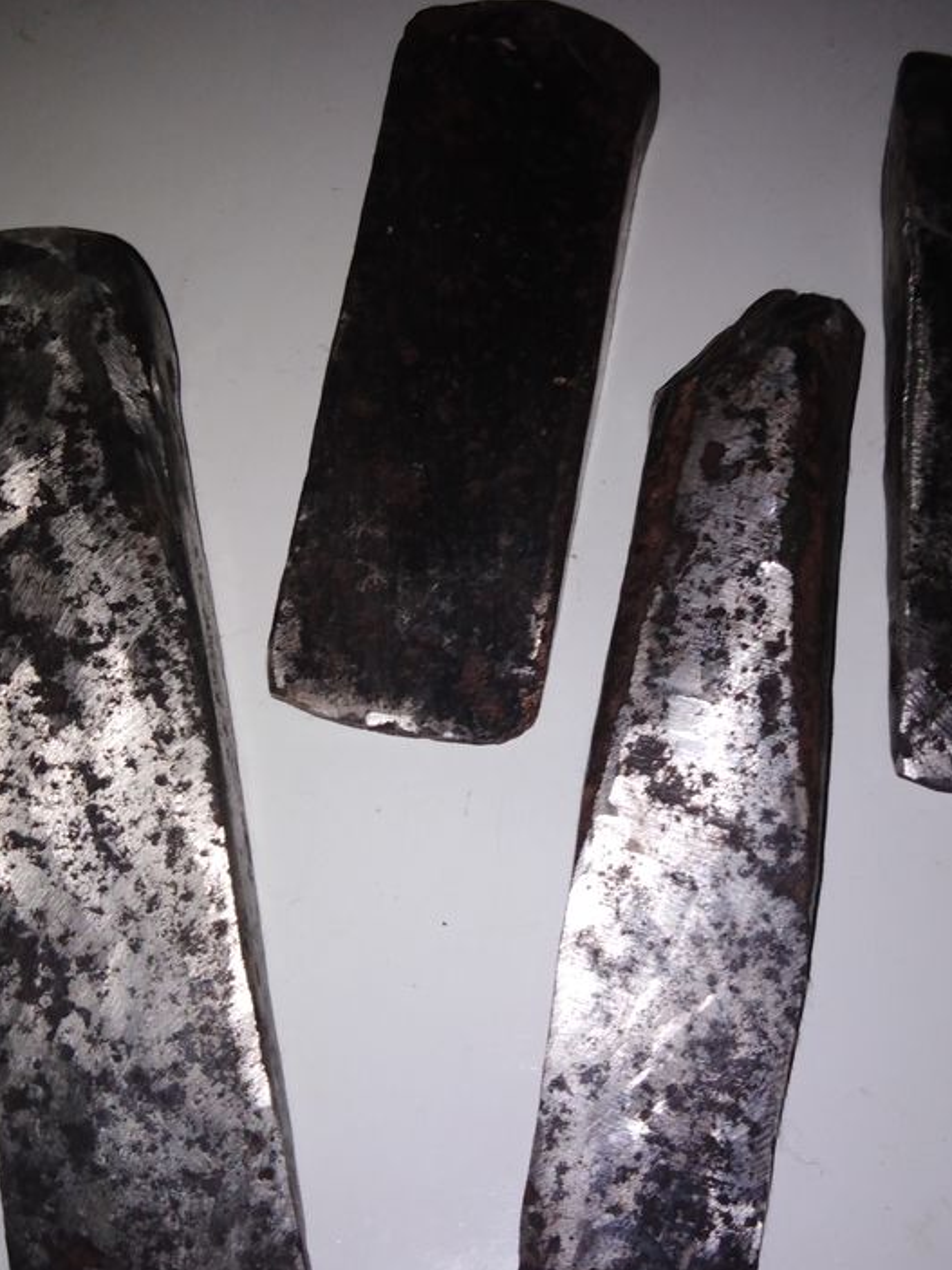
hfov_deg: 38.5
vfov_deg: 50.1
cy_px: 686
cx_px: 573
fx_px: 1357
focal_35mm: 37
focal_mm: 3.46
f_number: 2.2
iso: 100
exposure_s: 1/68.9
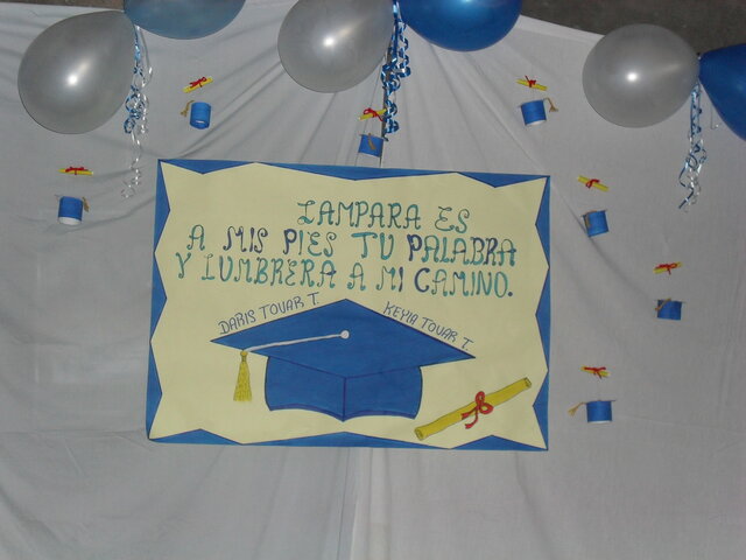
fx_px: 1056
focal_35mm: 49
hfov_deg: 38.9
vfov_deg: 29.7
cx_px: 373
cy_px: 280
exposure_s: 1/45
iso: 200
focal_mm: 8.7
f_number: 3.9
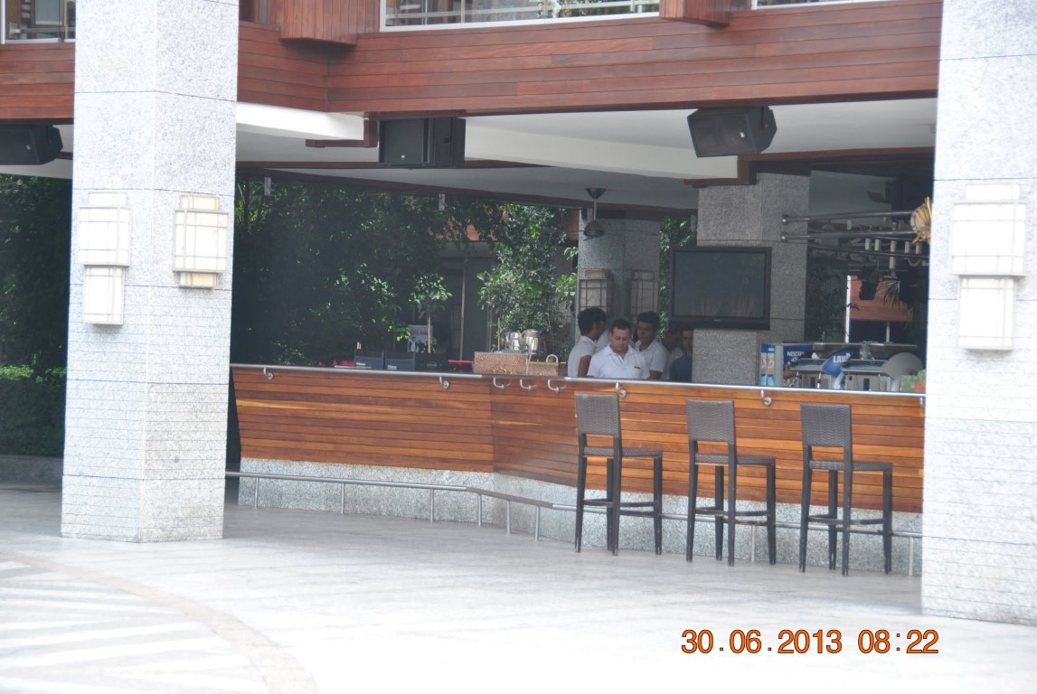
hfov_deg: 18.2
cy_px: 347
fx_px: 3245
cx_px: 518
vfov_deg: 12.2
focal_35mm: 112
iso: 250
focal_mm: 75
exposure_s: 1/125
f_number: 5
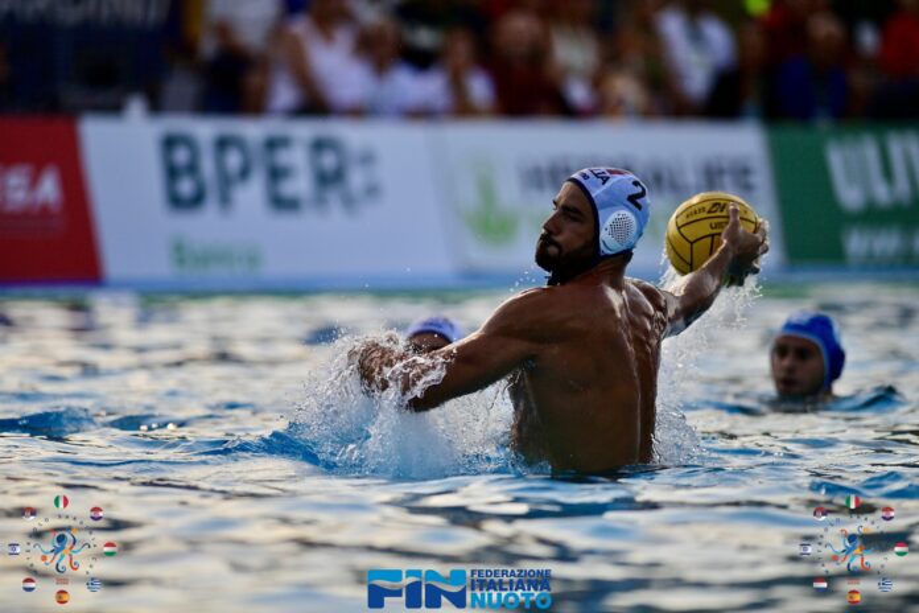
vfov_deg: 4.6
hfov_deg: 6.9
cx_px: 460
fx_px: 7658
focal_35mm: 300
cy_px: 306
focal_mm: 300
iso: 200
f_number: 2.8
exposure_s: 1/1600
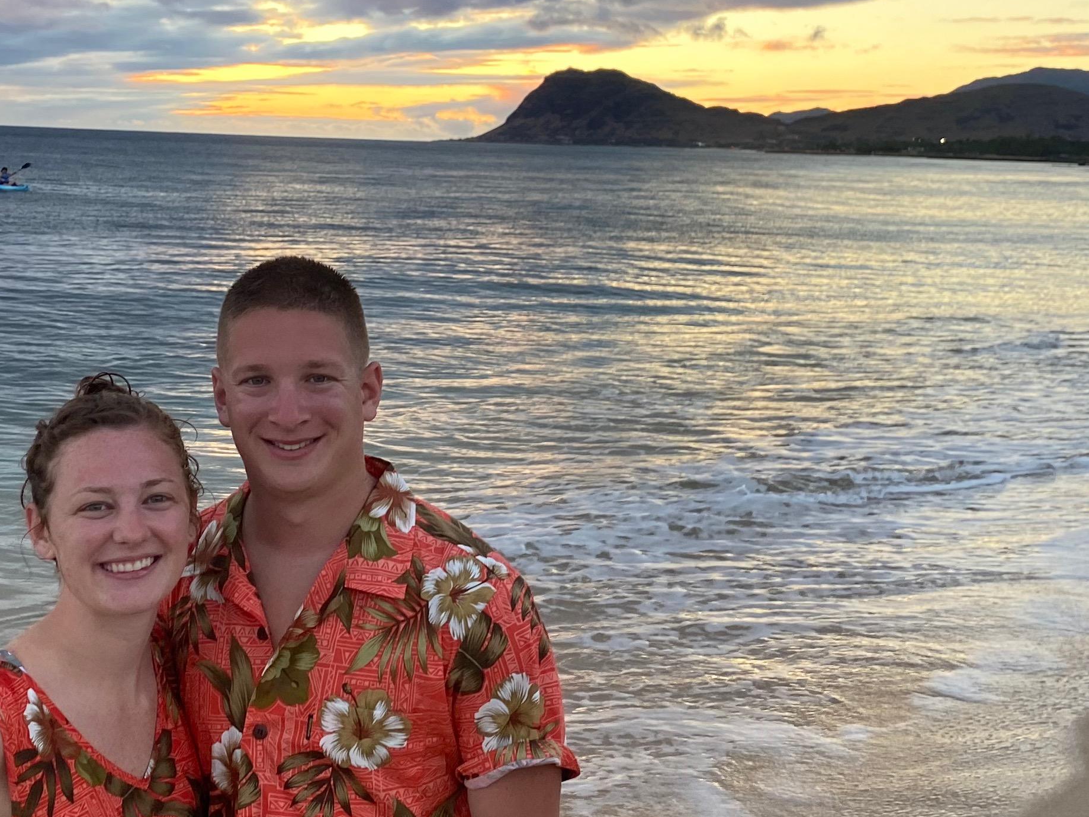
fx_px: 1793
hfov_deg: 33.7
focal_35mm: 57
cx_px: 432
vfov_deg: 25.5
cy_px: 255
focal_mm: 4.25
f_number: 1.8
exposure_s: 1/122
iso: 50
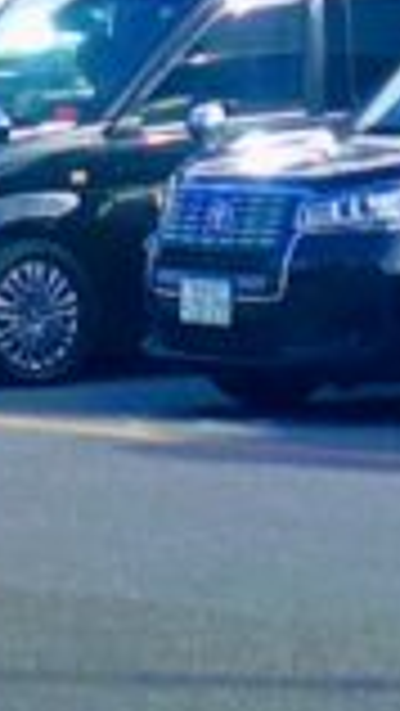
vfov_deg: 12.6
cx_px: 76
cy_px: -338
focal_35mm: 162
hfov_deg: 7.5
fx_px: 3051
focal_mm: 5.56
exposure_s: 1/823
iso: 50
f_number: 1.9
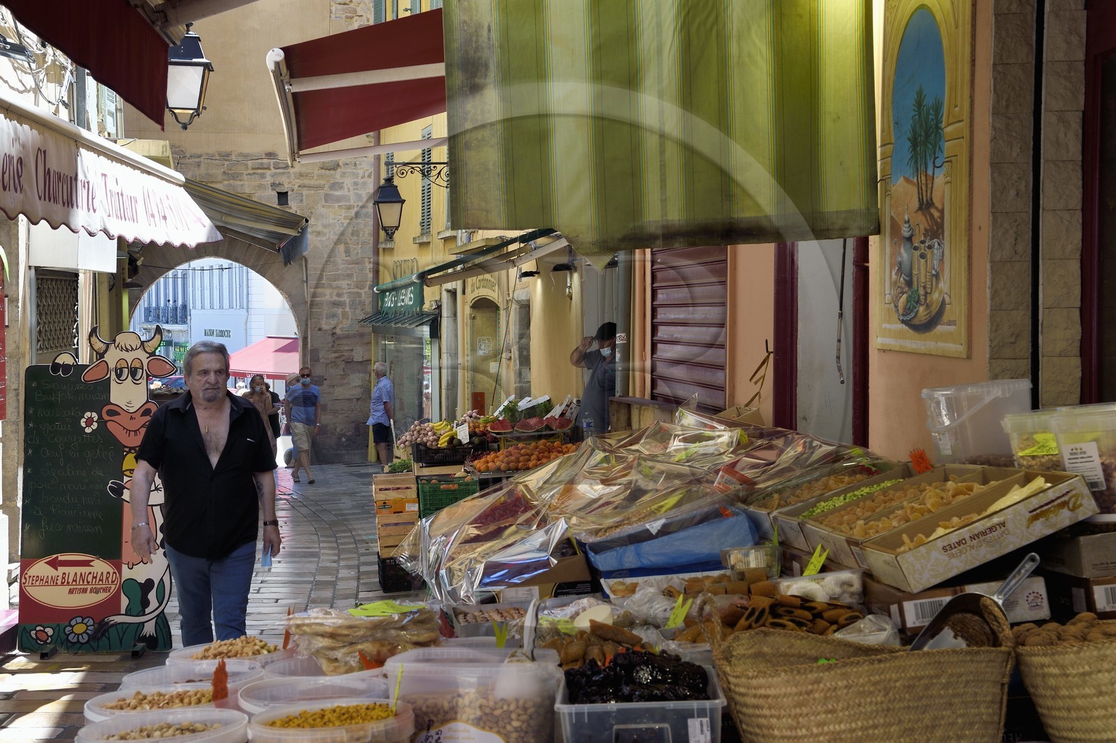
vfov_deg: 24.6
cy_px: 372
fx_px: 1705
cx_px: 558
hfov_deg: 36.3
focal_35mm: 55
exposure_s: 1/60
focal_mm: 55
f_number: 14
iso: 200
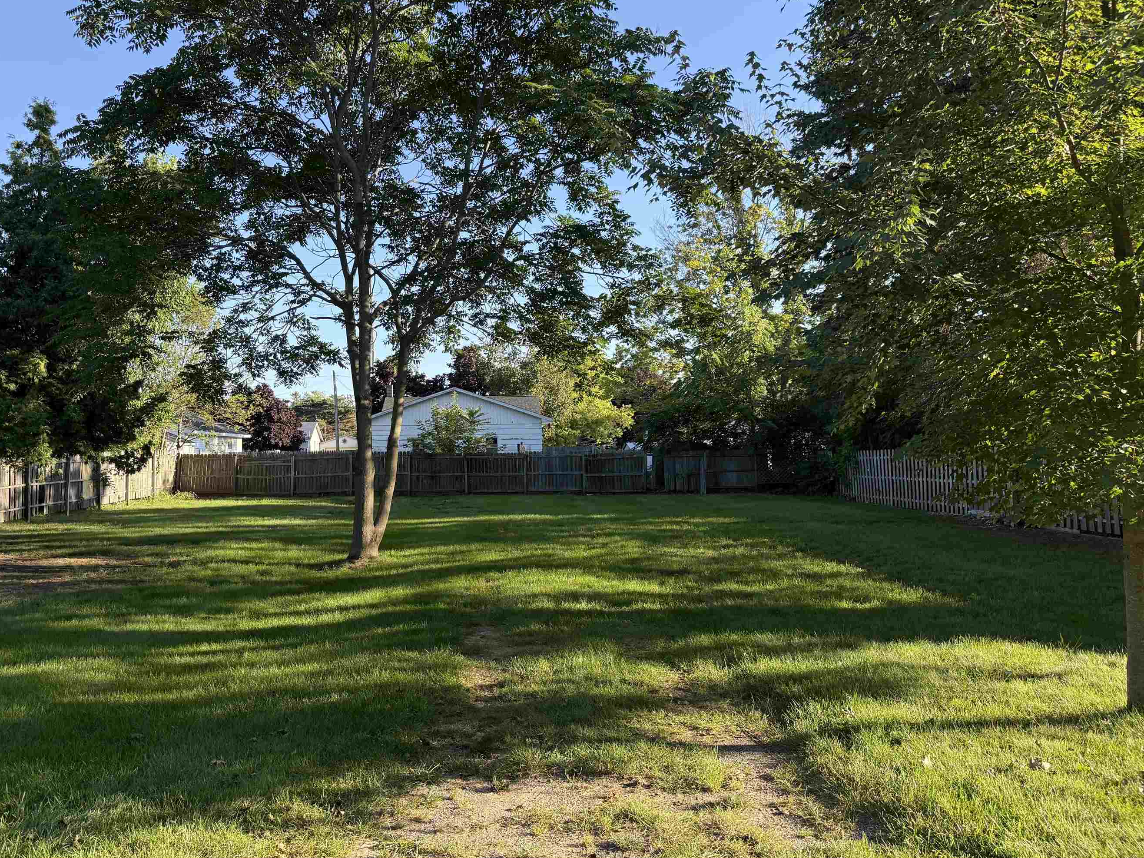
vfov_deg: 49.7
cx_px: 504
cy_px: 412
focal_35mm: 28
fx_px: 925
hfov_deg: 63.2
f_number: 1.78
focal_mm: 6.76
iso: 100
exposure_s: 1/909
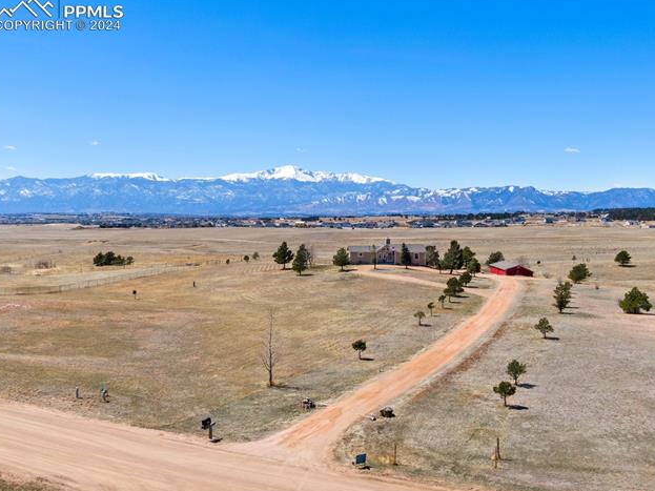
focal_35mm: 39
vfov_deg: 36.8
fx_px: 738
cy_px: 246
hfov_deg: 47.9
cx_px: 328
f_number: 3.4
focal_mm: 6.48
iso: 100
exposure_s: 1/50
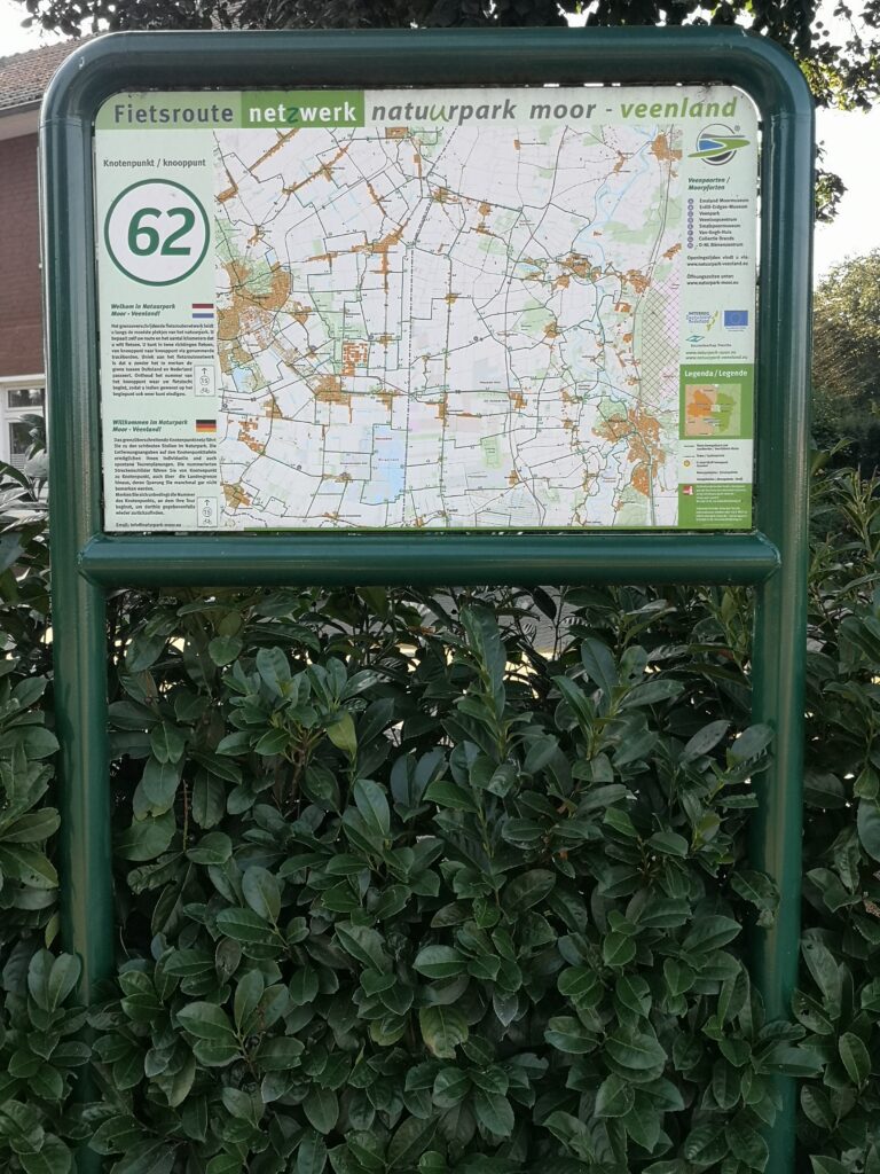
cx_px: 440
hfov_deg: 38.7
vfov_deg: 50.1
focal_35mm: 37
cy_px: 587
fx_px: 1254
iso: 50
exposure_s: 1/277
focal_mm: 5.58
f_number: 1.8
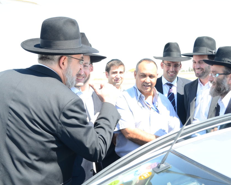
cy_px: 93
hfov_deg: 41.1
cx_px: 131
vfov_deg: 33.4
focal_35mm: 45
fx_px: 308
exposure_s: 1/160
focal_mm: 26
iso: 200
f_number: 5.6
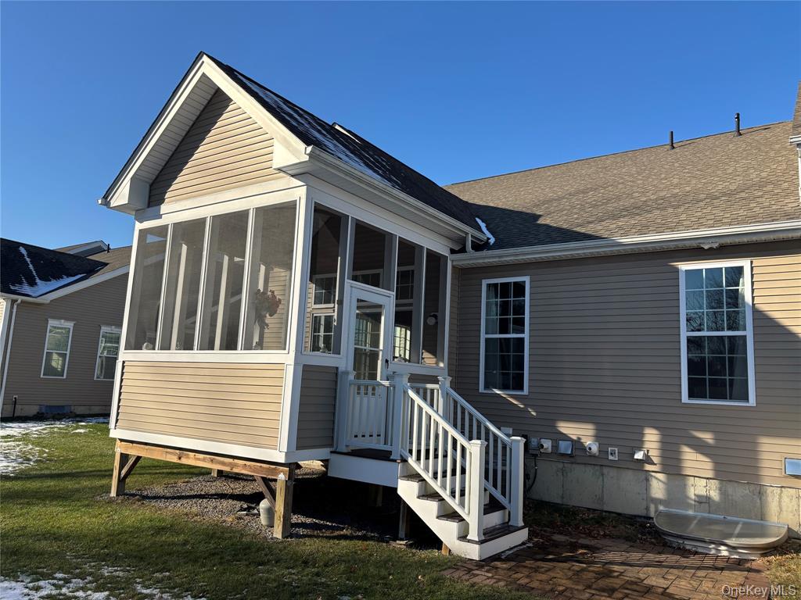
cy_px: 300
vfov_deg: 53.1
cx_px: 400
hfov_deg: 67.3
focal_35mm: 26
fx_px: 602
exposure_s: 1/2105
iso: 50
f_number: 1.6
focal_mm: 5.96
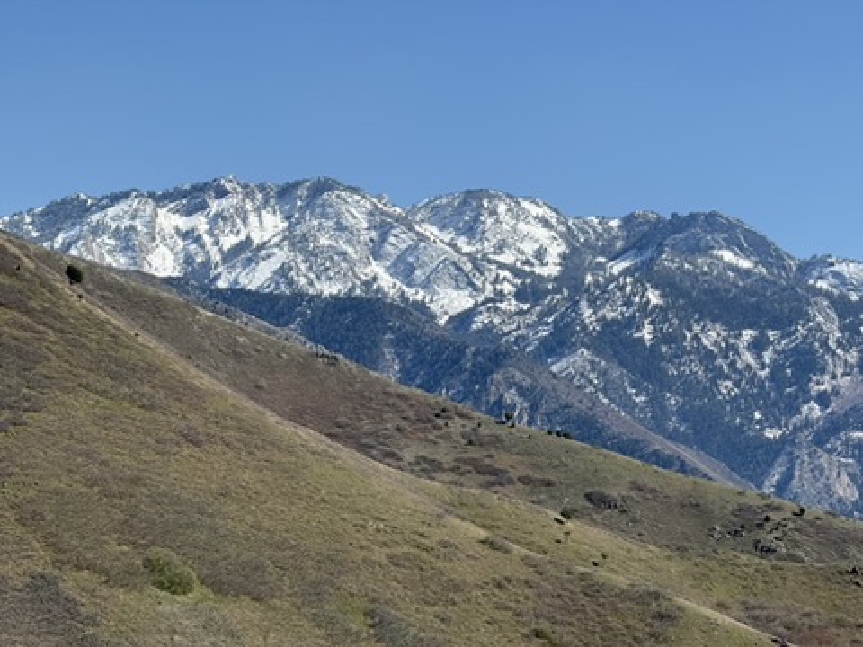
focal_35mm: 120
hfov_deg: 16.4
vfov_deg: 12.3
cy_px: 324
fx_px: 2992
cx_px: 432
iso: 50
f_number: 2.8
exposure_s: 1/1613
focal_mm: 15.66
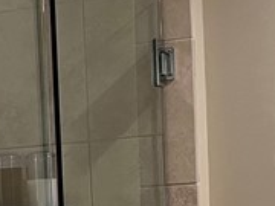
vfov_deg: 9.7
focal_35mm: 148
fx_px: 1176
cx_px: -44
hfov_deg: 13.0
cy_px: 310
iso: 200
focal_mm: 5.7
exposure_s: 1/60
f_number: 1.5
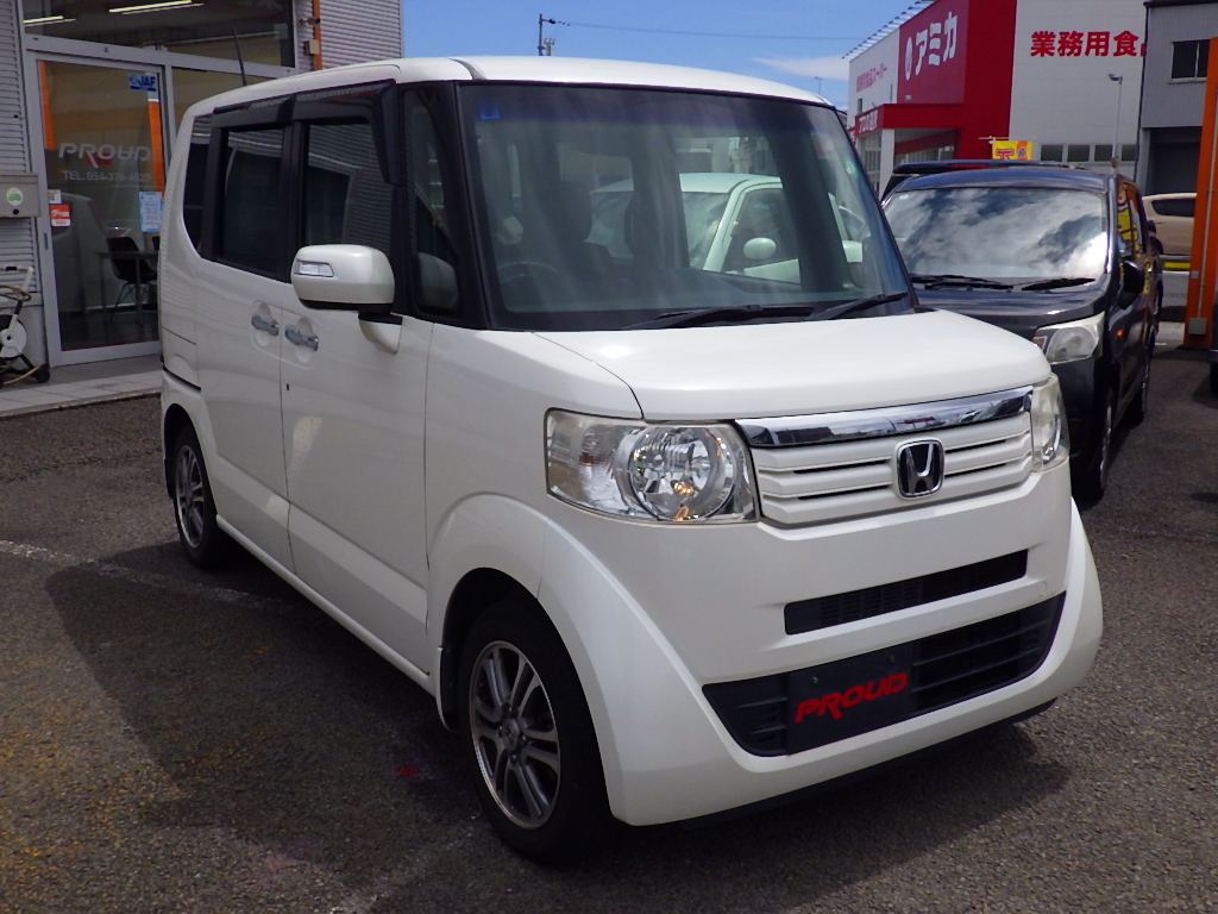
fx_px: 1196
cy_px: 457
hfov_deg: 54.0
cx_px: 609
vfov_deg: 41.8
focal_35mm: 34
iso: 250
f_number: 4.6
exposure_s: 1/3200
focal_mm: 6.1
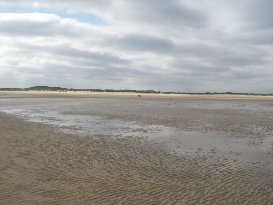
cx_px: 136
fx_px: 300
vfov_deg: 37.7
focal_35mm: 38
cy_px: 102
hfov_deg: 49.0
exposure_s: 1/320
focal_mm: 6.3
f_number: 6.6
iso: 64
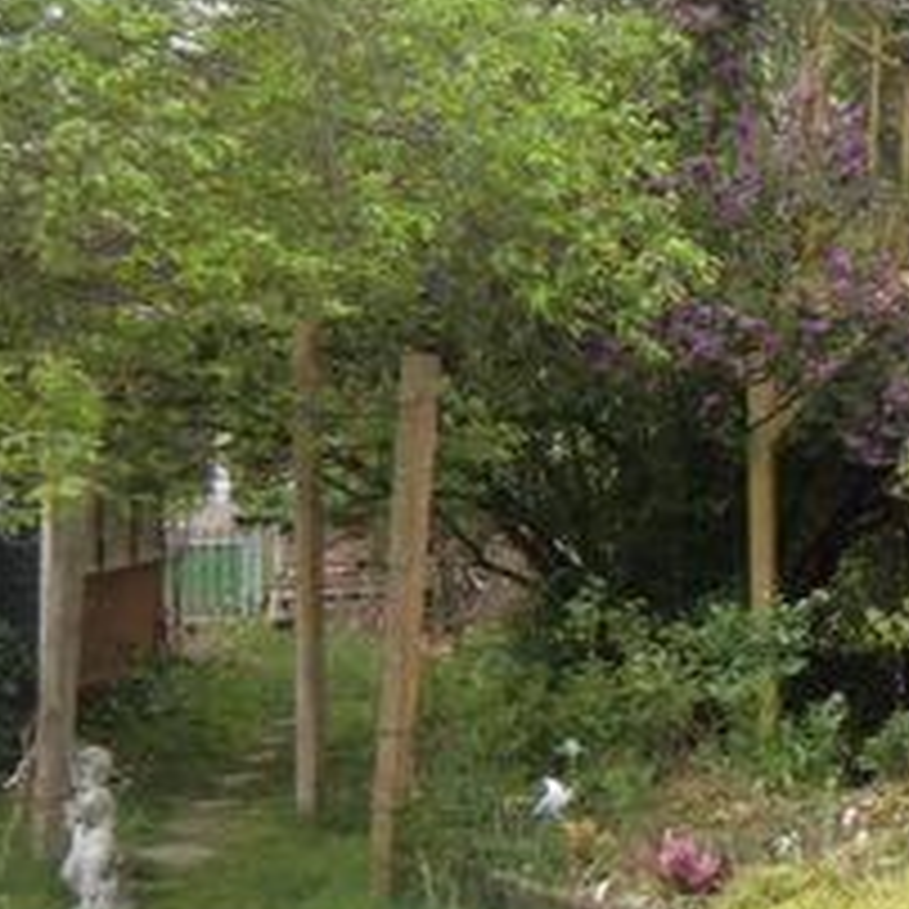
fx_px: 2258
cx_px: 1107
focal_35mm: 76
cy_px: 252
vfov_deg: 22.6
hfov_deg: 21.1
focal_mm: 5.2
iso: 80
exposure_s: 1/60
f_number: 3.5
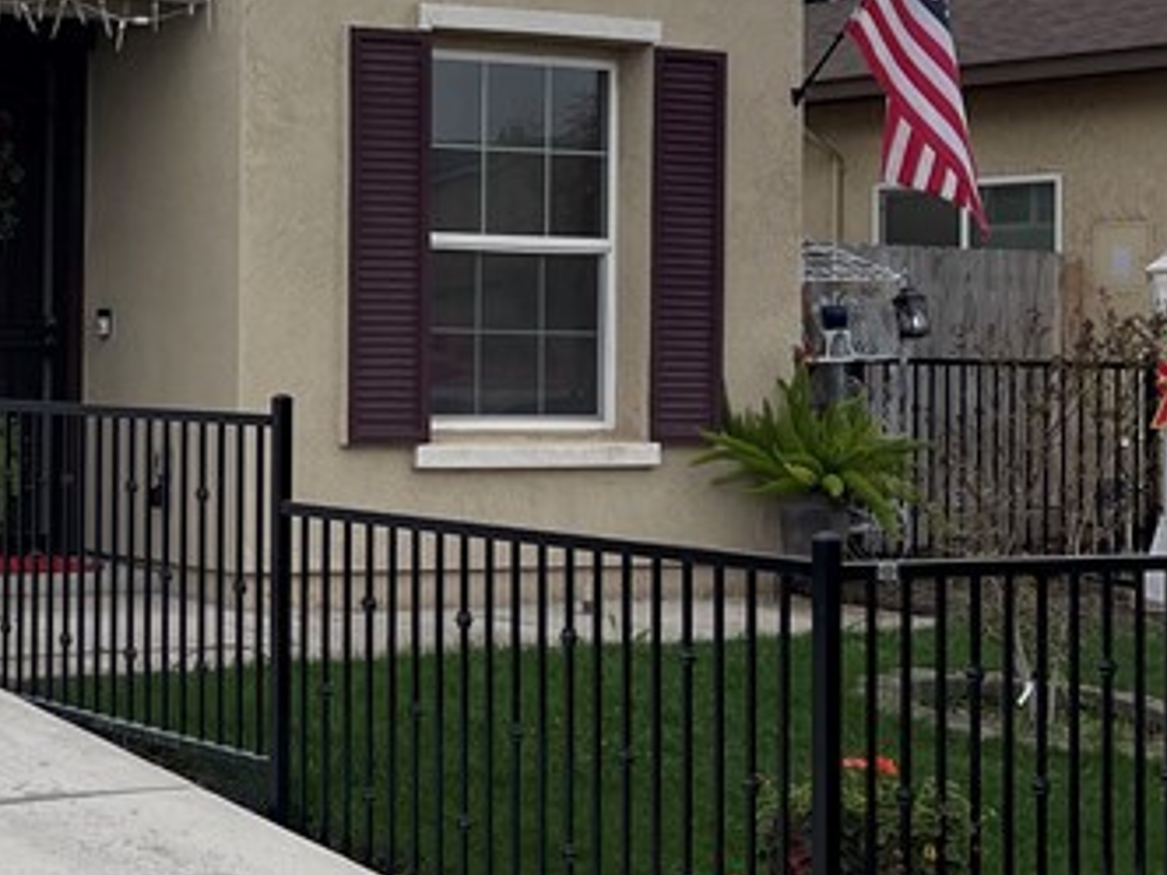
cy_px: 267
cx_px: -88
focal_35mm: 77
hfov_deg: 23.9
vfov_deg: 19.1
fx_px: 2596
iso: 32
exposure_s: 1/1642
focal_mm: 5.1
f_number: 1.6
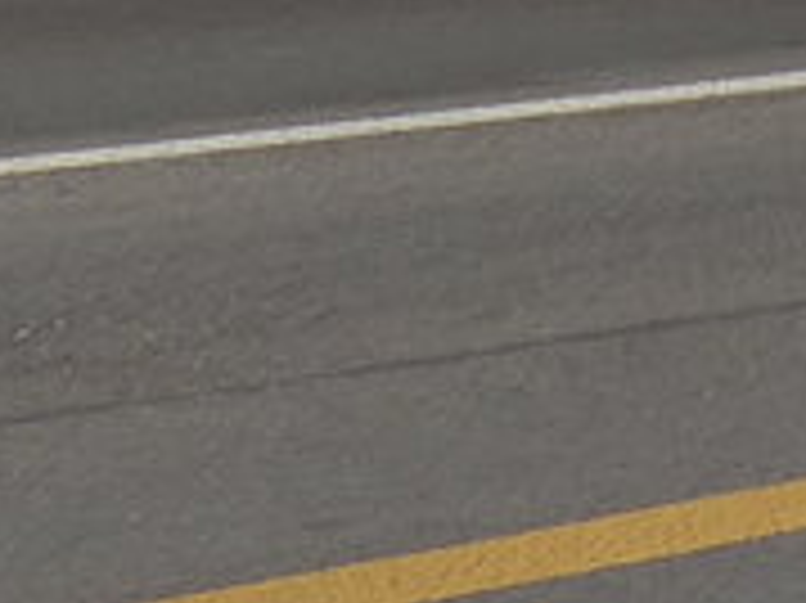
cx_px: 2031
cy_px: -1328
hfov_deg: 4.9
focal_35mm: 396
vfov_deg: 3.6
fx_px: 9214
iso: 80
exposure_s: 1/1300
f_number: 3.5
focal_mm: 12
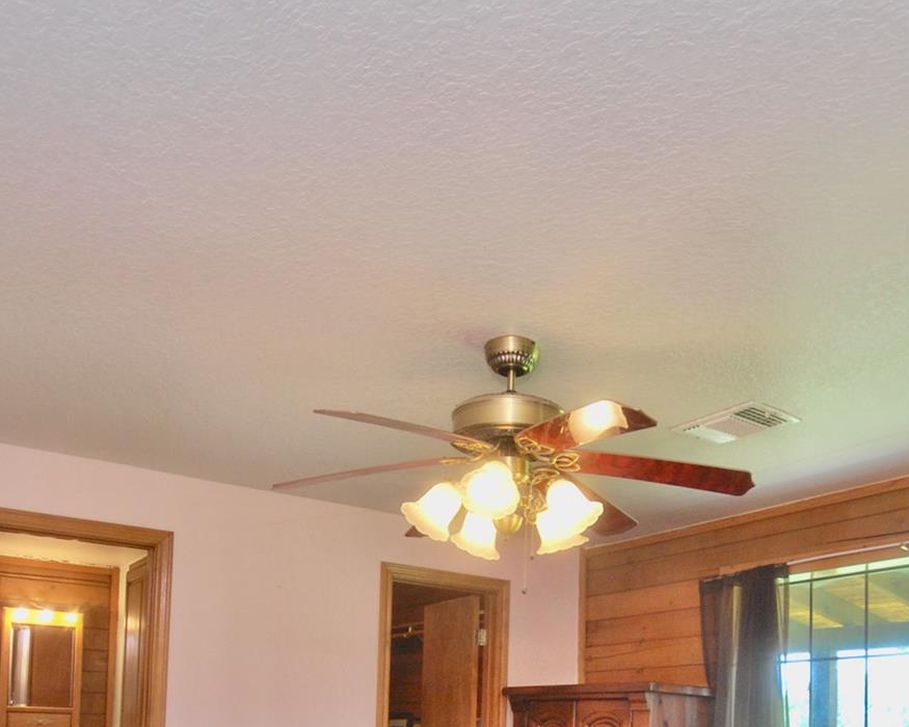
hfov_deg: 53.9
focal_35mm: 33
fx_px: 888
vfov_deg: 40.6
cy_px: 677
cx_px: 532
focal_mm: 10
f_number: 4
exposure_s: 1/60
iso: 200
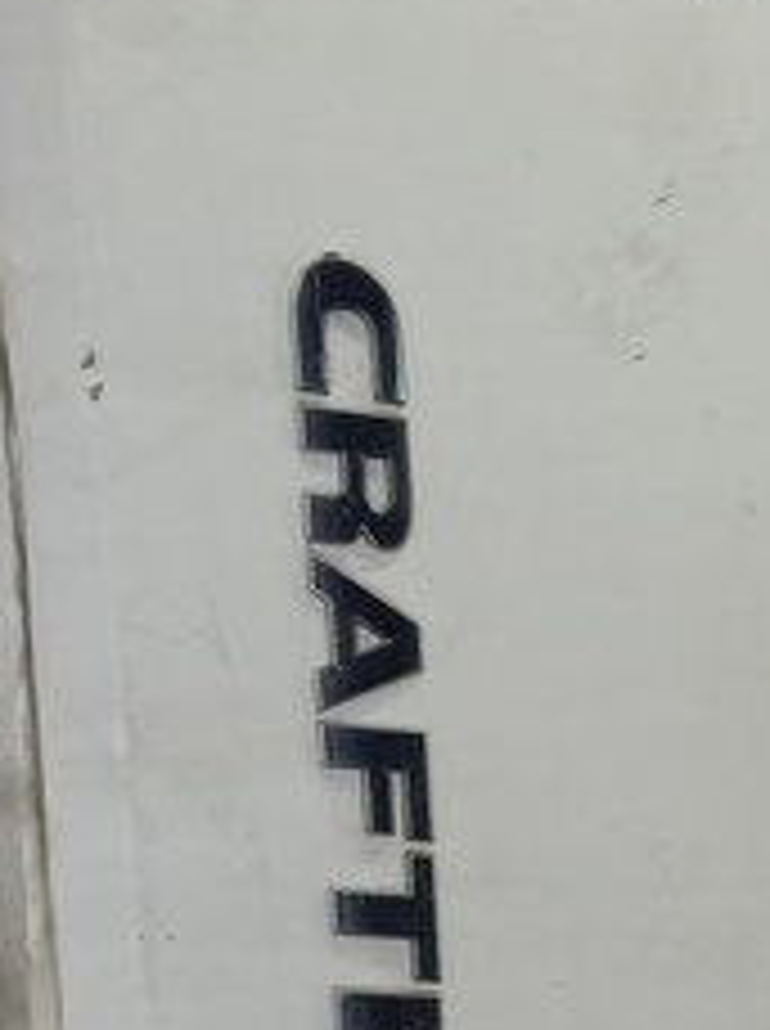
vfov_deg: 18.4
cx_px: 1117
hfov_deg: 13.6
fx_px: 3063
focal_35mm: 103
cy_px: 1120
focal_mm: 4.11
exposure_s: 1/100
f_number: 1.6
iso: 157
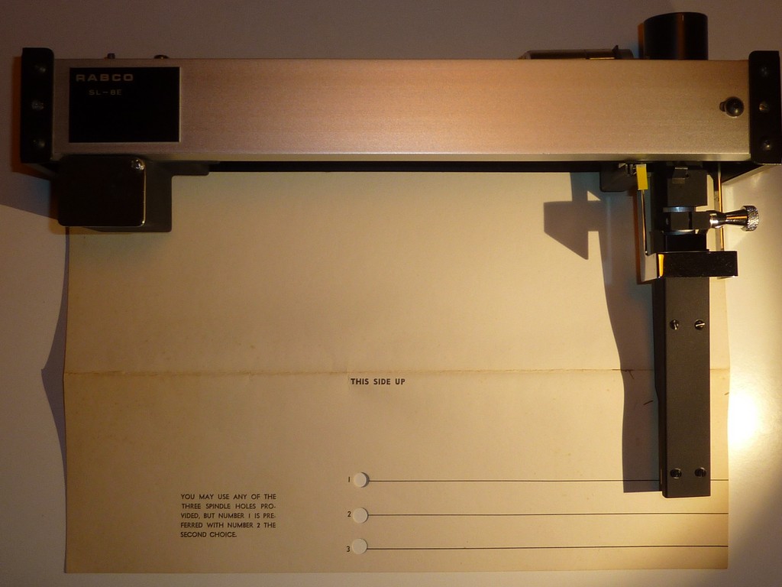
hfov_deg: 47.9
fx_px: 881
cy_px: 294
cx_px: 391
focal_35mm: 39
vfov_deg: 36.8
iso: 100
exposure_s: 1/30
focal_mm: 4.1
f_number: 3.3
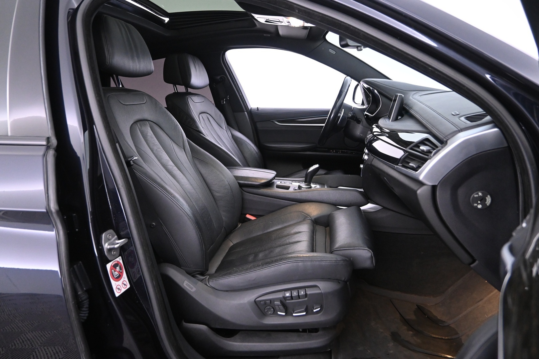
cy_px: 180
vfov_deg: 53.1
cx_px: 270
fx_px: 359
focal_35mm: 24
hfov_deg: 73.7
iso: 2500
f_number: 3.5
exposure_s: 1/25
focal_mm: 16
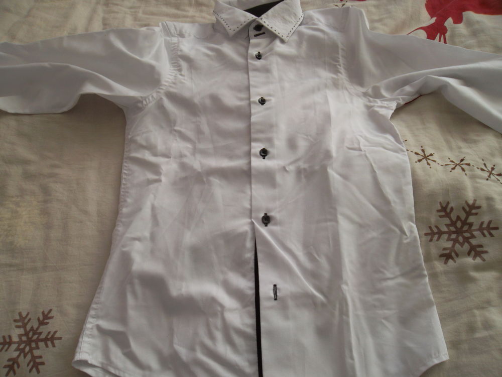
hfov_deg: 65.3
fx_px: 392
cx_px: 251
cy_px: 188
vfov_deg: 51.4
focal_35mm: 27
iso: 80
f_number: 3.5
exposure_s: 1/60
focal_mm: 4.9
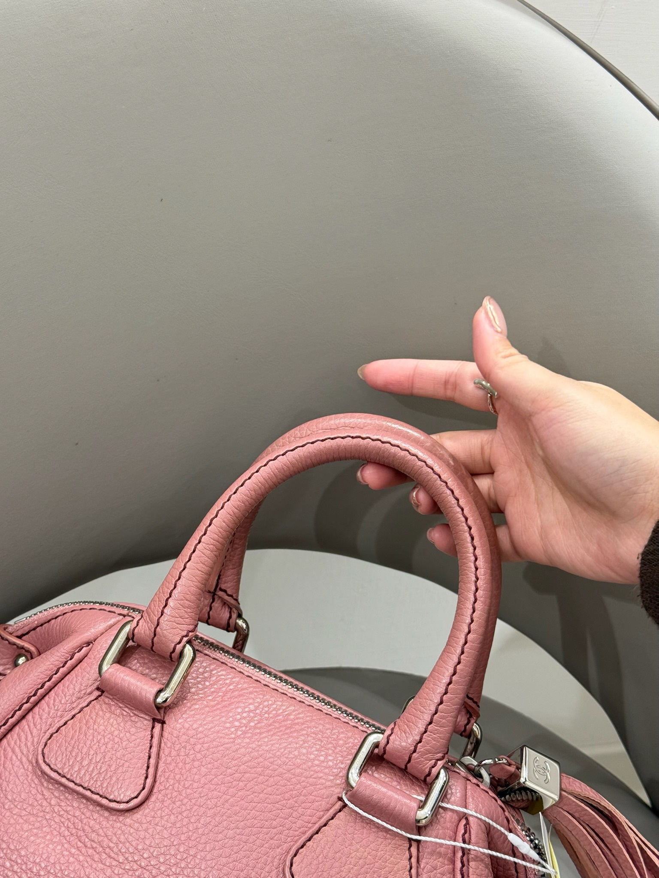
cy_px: 439
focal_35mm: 48
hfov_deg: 30.3
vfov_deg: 39.7
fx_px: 1218
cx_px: 330
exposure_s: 1/89
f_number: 1.78
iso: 100
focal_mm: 6.76
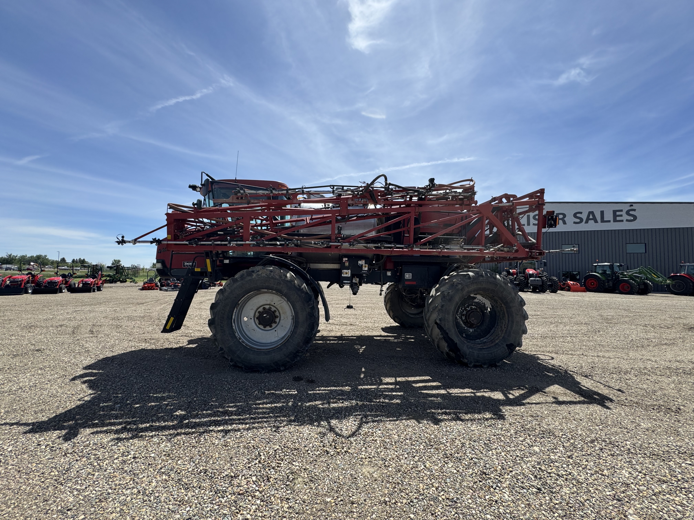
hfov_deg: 102.1
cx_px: 347
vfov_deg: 85.7
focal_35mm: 14
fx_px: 281
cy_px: 260
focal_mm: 2.22
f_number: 2.2
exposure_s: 1/1536
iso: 50
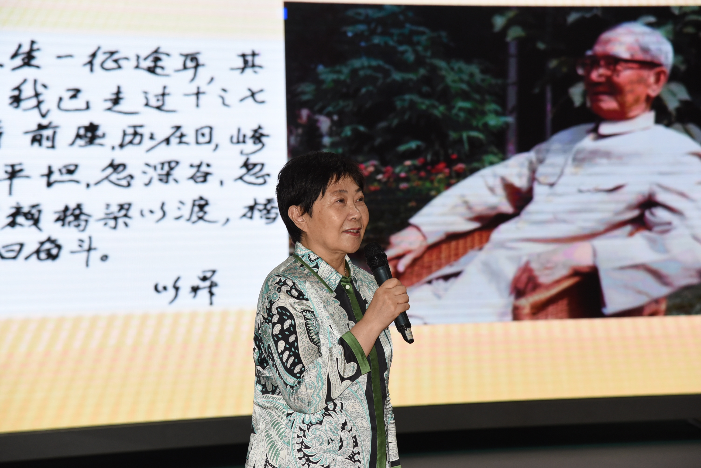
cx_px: 350
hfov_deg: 17.1
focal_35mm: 120
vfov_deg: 11.4
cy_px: 234
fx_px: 2337
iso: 1600
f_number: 6.3
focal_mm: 120
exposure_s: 1/200
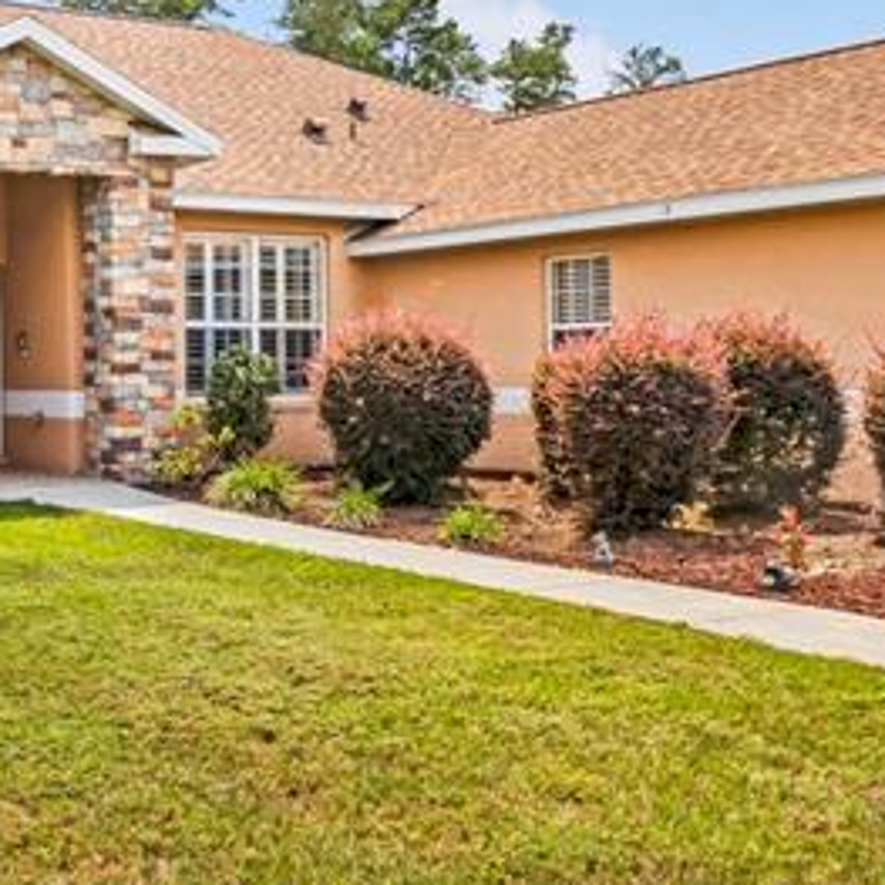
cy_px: 411
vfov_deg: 32.2
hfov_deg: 31.9
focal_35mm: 53
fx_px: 1533
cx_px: 289
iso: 400
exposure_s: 1/400
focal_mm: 16
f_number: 8
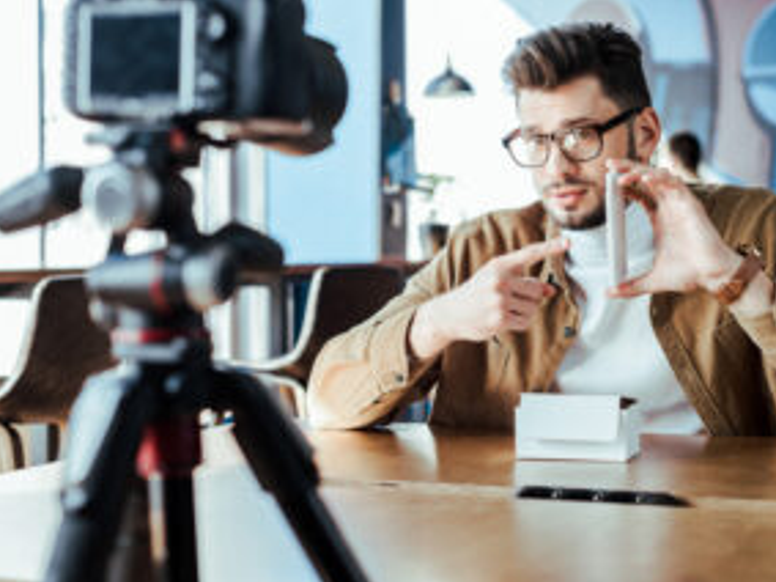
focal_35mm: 68
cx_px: 455
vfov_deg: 21.6
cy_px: 254
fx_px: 1524
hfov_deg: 28.5
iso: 320
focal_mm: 50
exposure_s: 1/200
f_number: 3.5
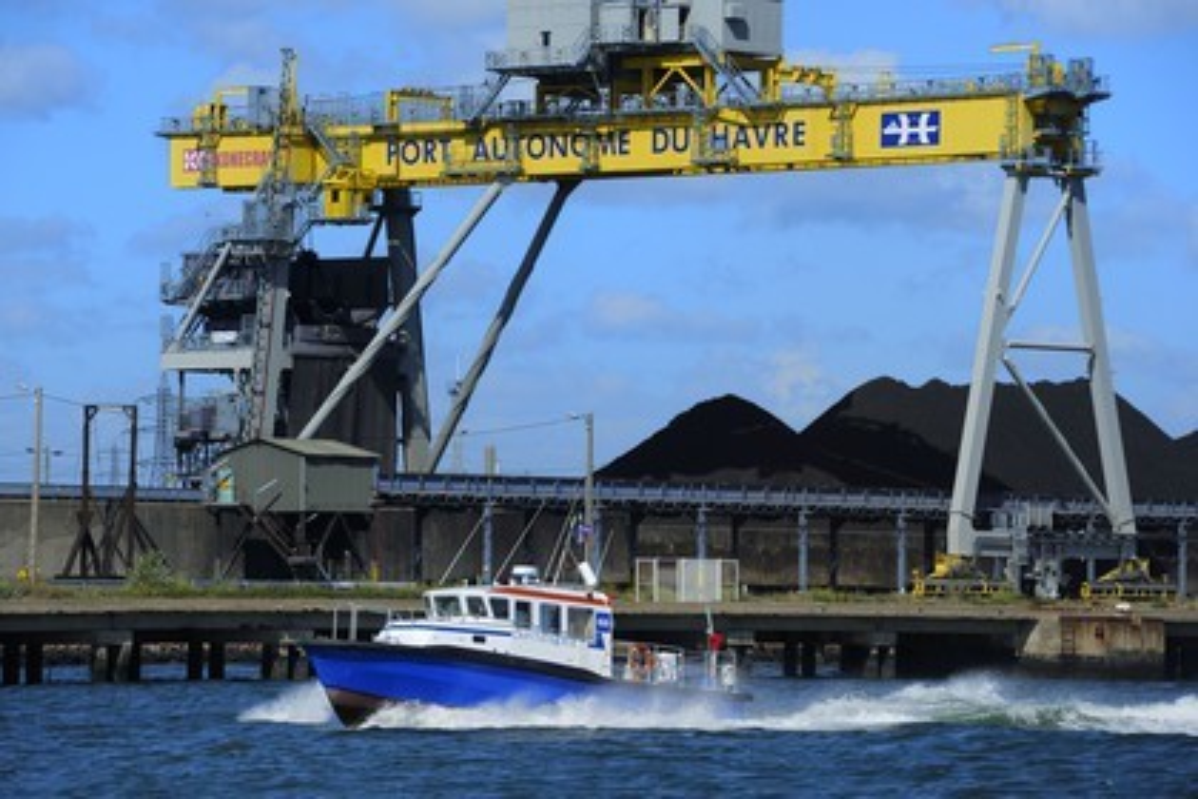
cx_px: 599
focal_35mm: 200
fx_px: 6655
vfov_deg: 6.9
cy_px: 400
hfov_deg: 10.3
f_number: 8
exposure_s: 1/640
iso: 200
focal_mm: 200
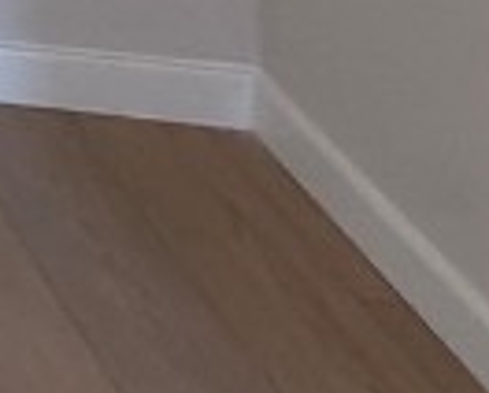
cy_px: -905
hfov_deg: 10.6
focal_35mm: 106
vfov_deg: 9.7
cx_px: -1071
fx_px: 1536
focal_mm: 2.22
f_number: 2.2
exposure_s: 1/120
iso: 200
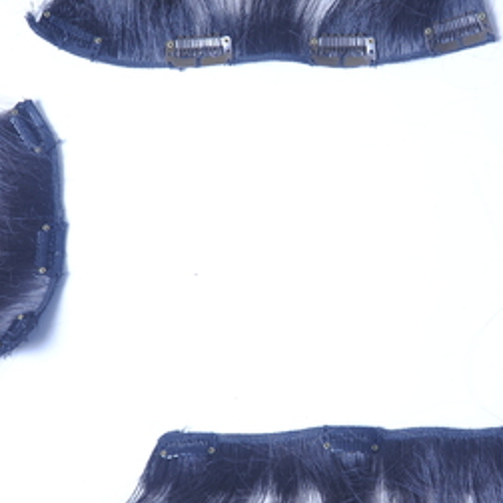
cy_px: 258
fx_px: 2910
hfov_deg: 9.9
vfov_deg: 9.9
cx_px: 313
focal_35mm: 177
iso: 100
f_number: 5.6
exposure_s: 1/125
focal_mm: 70
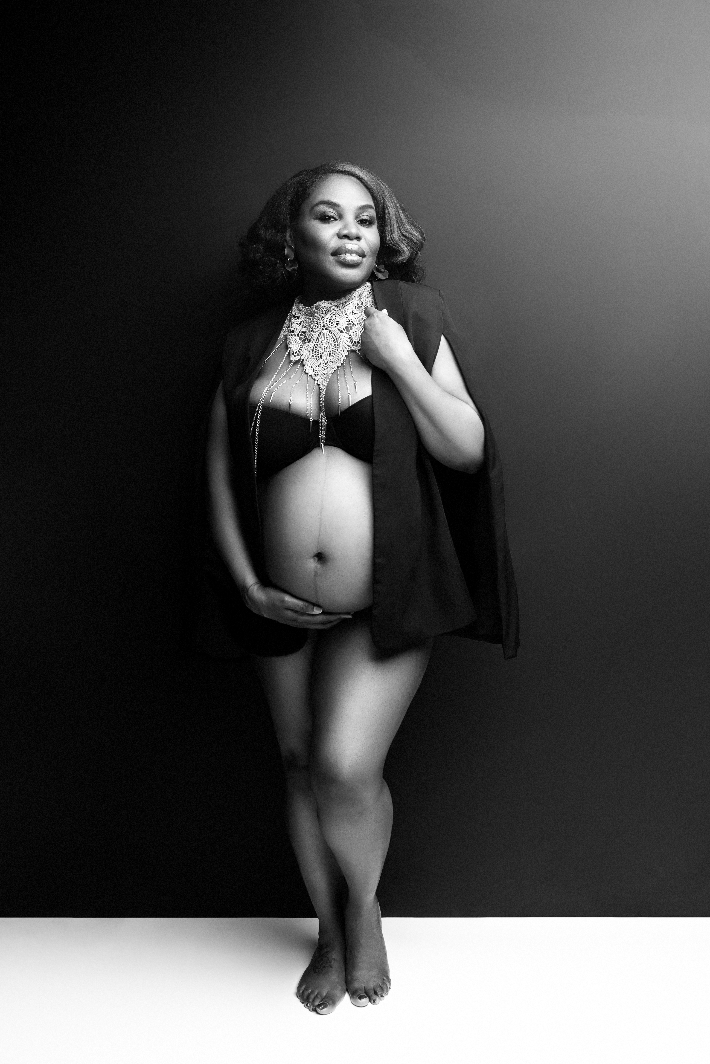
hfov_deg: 31.9
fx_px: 1241
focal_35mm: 42
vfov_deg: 46.4
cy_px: 532
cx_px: 355
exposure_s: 1/160
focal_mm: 42
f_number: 6.3
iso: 100
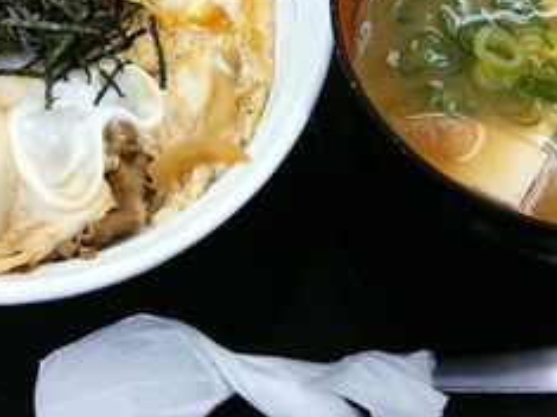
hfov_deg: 37.4
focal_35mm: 51
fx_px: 820
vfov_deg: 27.9
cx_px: 235
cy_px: 73
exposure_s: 1/104
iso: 40
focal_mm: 4.06
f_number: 1.94
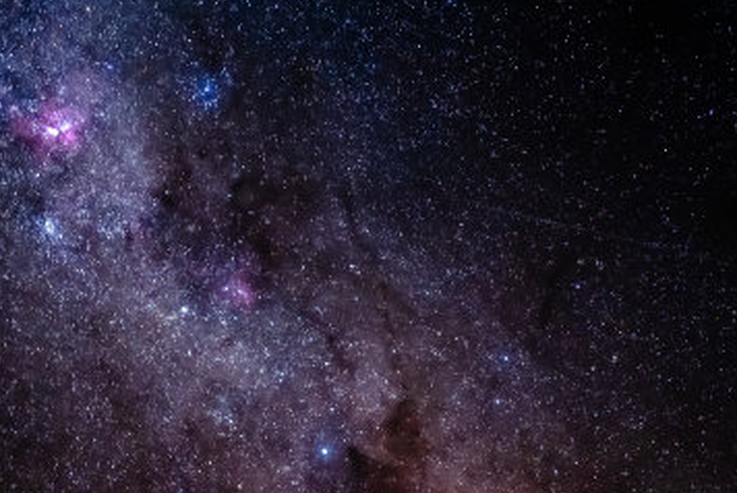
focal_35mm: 91
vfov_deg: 15.0
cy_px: 329
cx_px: 263
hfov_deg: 22.3
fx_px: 1864
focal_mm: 35
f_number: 2
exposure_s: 30
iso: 3200
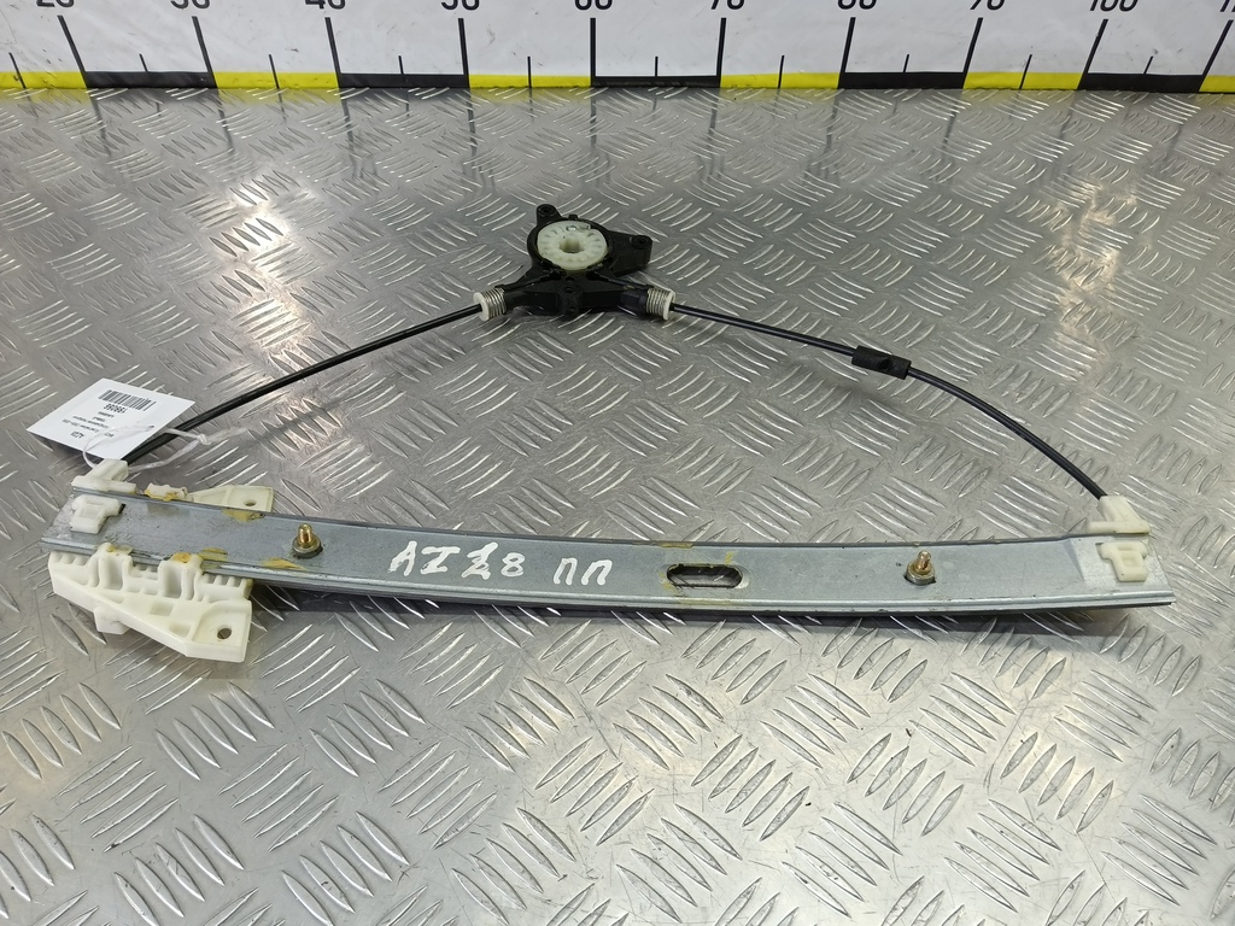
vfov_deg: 58.9
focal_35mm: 23
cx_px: 618
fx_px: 821
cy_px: 463
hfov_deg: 73.9
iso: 108
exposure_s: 1/50
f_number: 1.6
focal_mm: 4.11
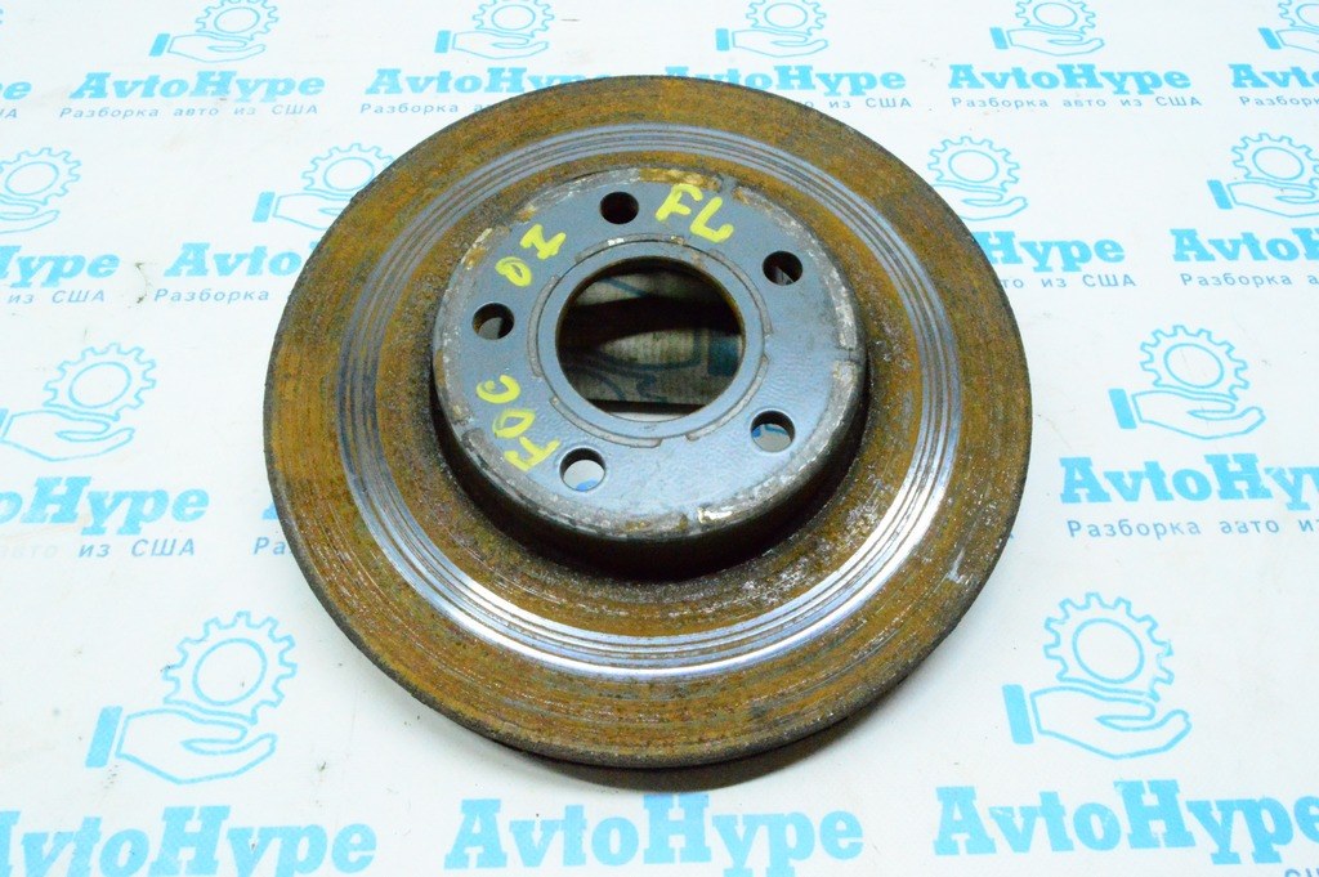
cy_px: 438
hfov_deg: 67.4
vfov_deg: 47.9
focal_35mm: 27
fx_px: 988
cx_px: 660
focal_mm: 18
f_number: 22
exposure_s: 1/50
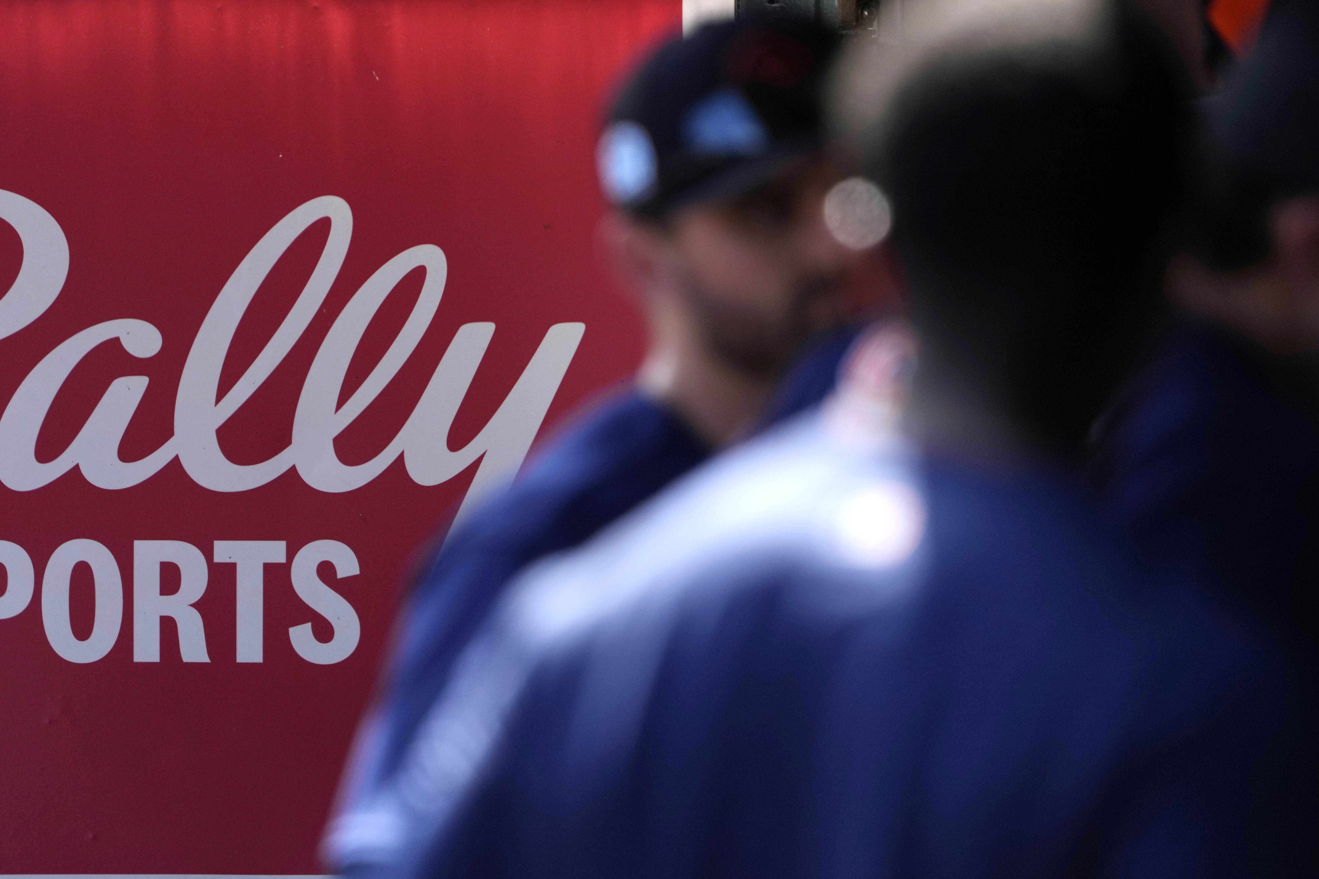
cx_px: 409
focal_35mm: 782
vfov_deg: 1.8
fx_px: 28649
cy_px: 442
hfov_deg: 2.6
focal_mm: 512
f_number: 6.3
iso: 500
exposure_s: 1/1250
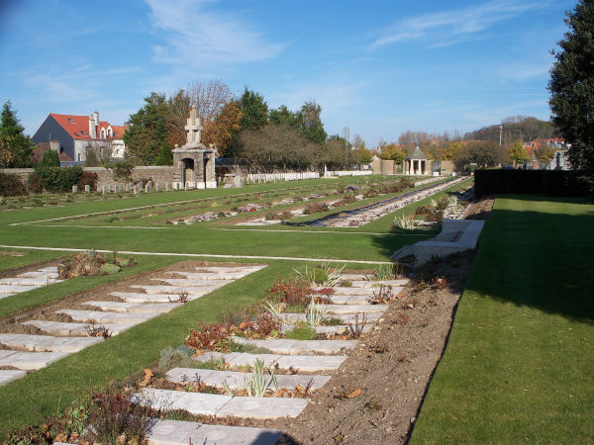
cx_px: 297
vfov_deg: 39.7
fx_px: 618
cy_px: 222
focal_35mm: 36
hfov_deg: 51.4
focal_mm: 7.54
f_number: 5
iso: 64
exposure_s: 1/500
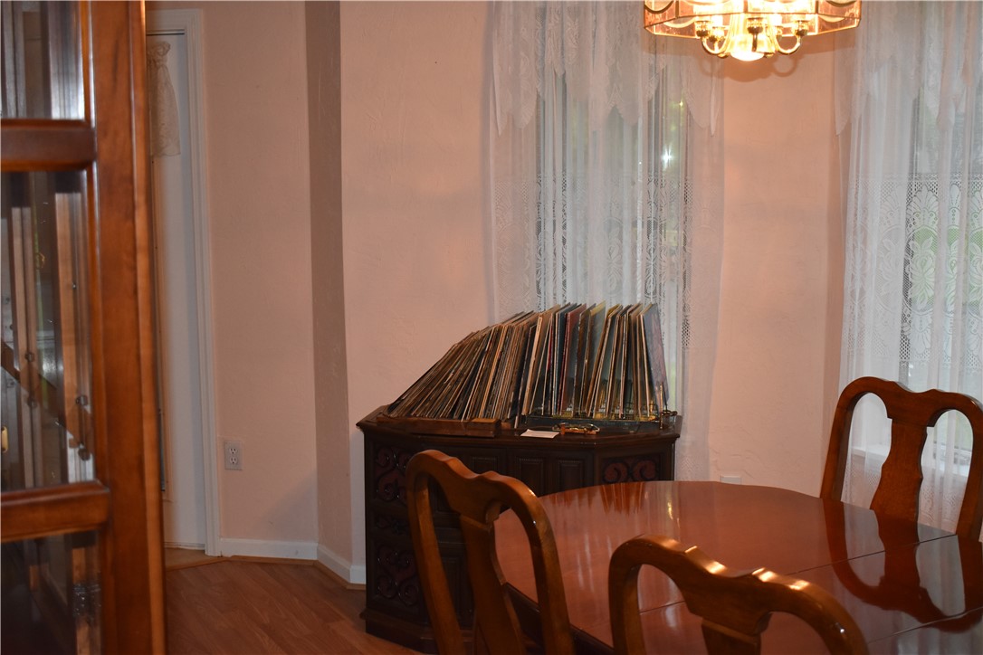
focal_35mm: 44
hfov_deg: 45.0
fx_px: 1188
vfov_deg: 30.8
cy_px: 328
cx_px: 492
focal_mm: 29
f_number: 4.2
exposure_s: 1/125
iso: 1250
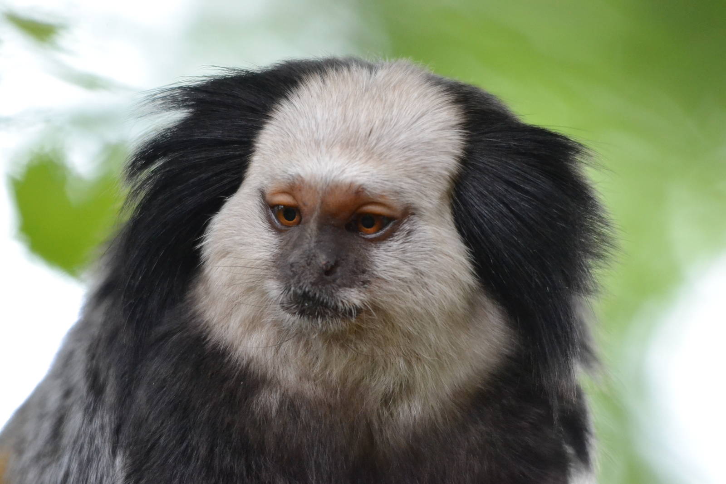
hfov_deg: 2.7
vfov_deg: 1.8
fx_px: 15125
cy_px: 242
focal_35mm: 750
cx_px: 363
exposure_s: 1/400
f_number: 6.3
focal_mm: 500
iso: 3200
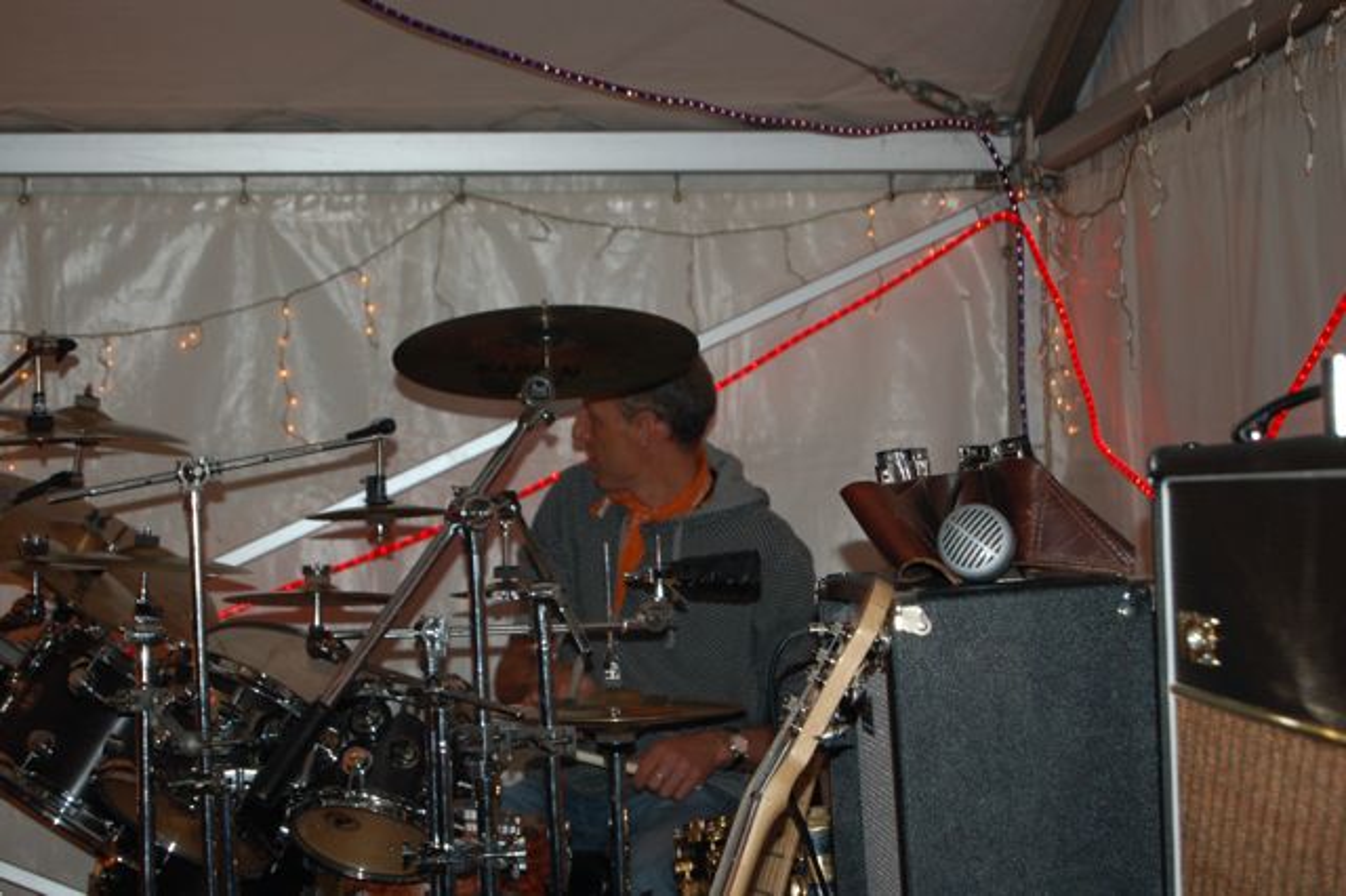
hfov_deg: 24.6
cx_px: 673
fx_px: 3083
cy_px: 448
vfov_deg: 16.5
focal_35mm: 82
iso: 400
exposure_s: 1/60
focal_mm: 55
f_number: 5.6
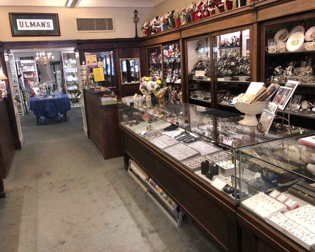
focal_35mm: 30
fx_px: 280
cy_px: 123
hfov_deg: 58.8
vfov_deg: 48.5
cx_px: 158
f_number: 1.8
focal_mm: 4
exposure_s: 1/15
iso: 40
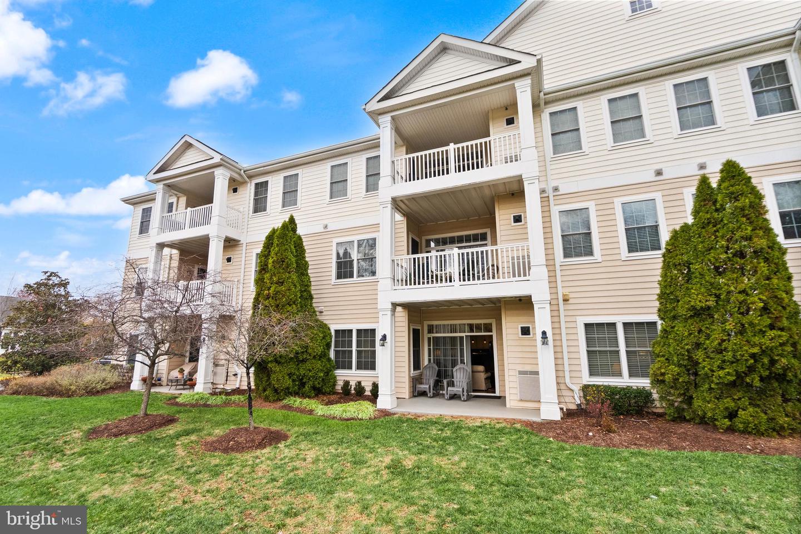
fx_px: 356
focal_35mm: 16
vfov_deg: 73.8
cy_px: 267
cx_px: 400
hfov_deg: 96.7
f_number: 8
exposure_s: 1/320
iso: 1250
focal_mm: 16
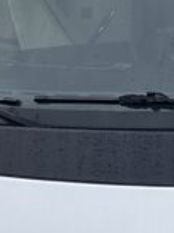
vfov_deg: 11.6
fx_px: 1136
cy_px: 13
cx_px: 229
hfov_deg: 8.6
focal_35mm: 169
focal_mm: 5.1
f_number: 1.6
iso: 50
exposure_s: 1/2222
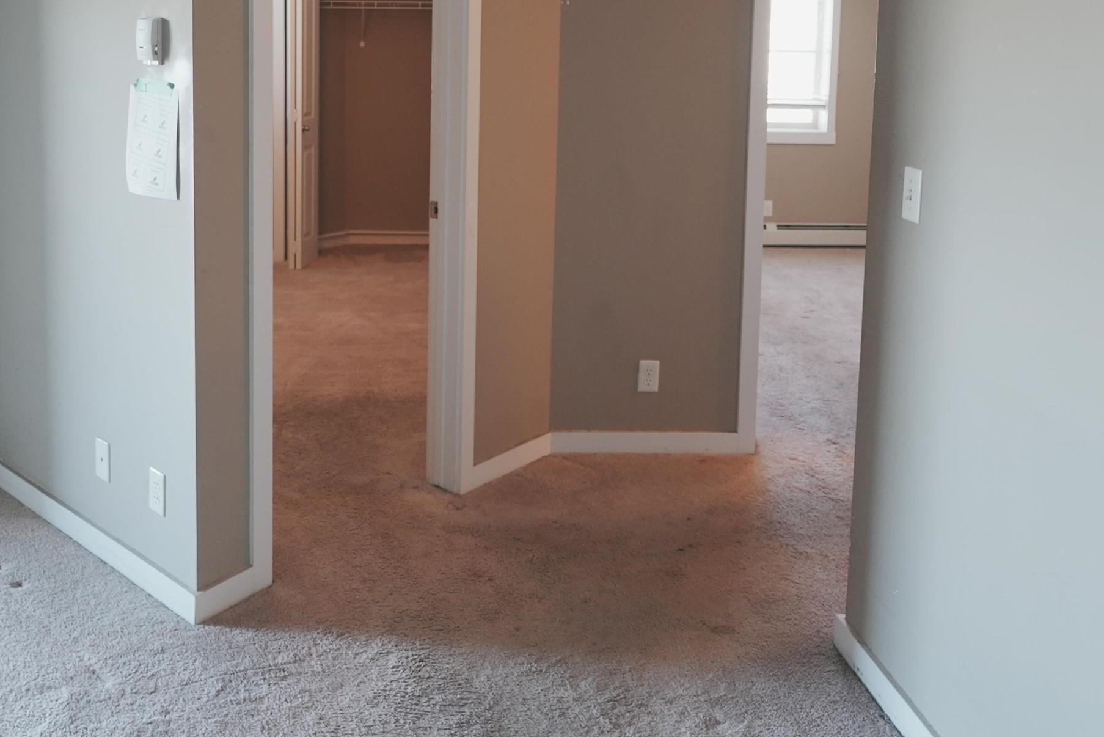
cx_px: 421
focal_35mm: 34
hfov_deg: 55.2
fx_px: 1043
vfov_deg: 37.3
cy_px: 129
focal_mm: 20
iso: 1000
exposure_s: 1/40
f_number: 4.5
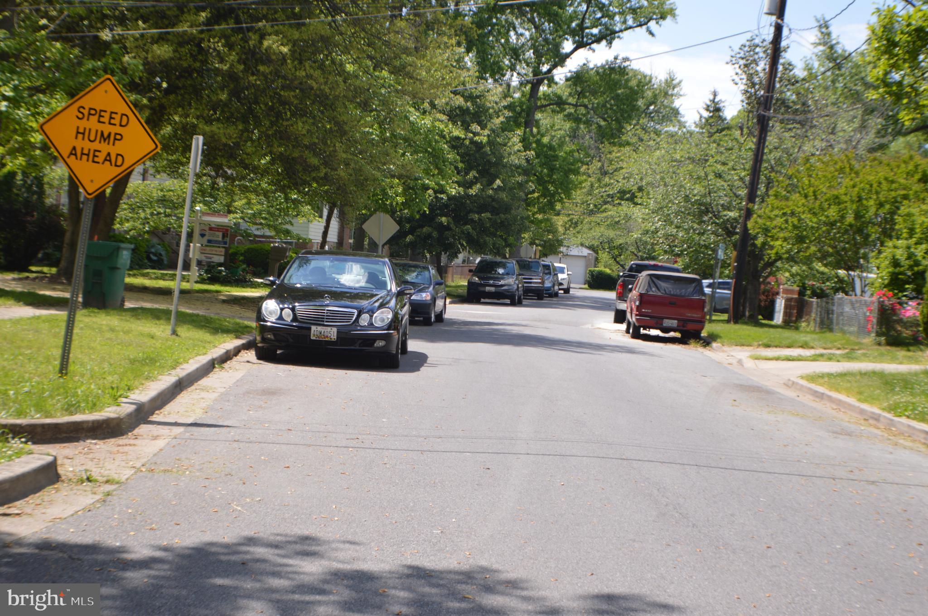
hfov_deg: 24.6
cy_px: 308
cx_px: 464
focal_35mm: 82
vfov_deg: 16.5
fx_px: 2124
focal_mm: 55
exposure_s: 1/160
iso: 100
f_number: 6.3
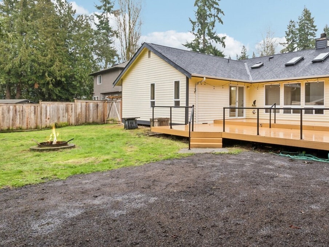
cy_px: 110
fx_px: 257
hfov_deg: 62.3
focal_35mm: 27
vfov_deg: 51.3
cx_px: 239
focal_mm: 10
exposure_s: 1/20
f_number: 9
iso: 200
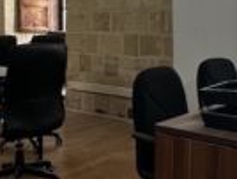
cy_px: 32
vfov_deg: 23.7
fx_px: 418
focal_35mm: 61
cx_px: 131
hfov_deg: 31.6
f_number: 2.2
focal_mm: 2.22
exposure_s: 1/50
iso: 320
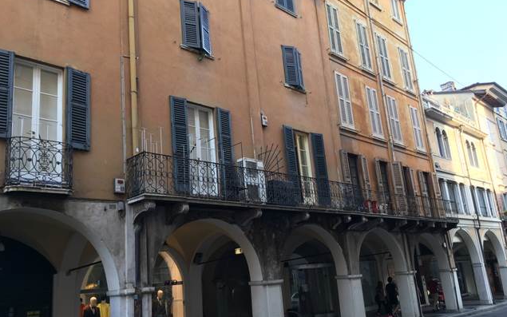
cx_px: 254
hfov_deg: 61.2
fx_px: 428
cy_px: 172
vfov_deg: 40.6
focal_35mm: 31
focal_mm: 4.15
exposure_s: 1/100
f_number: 2.2
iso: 25
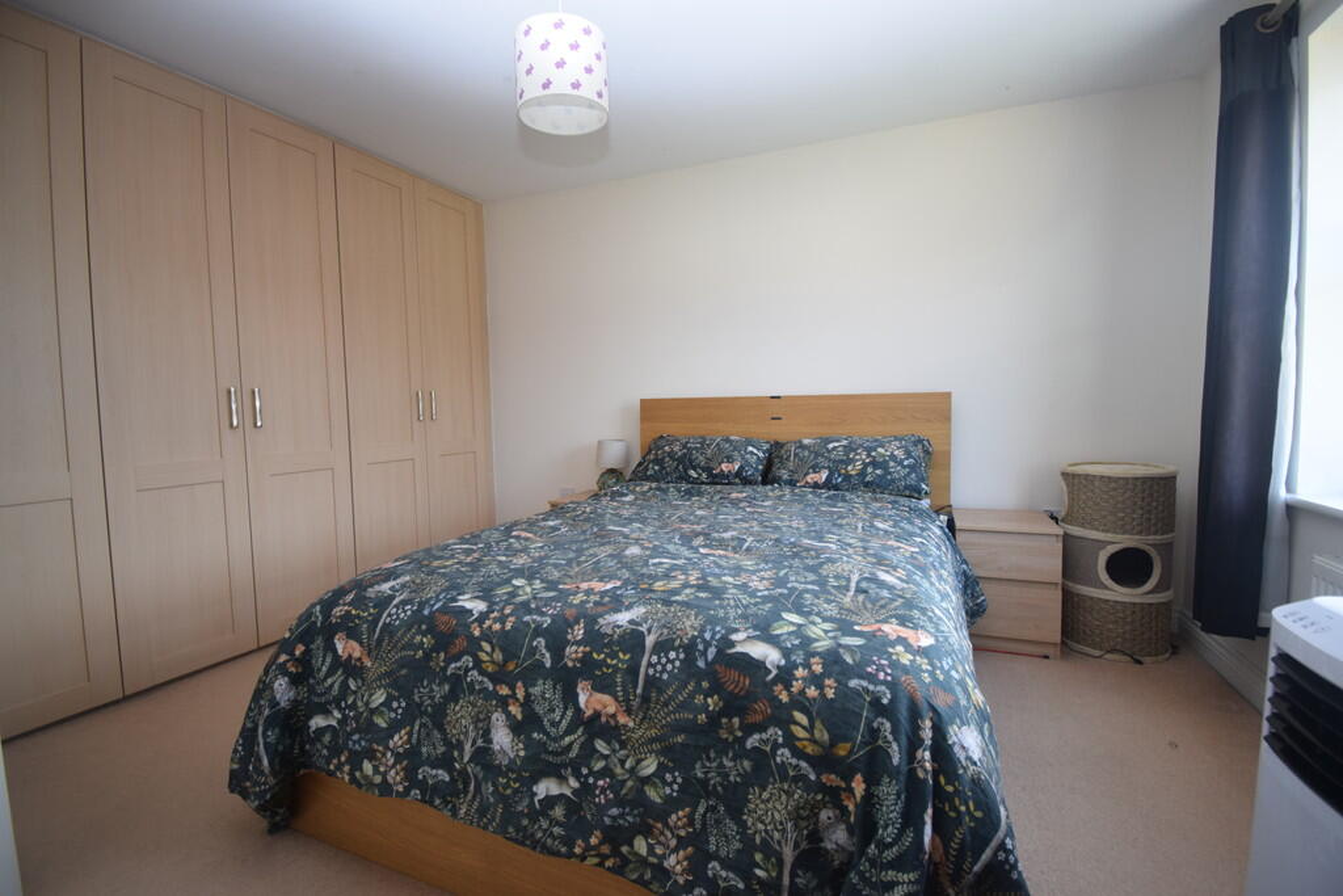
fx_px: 560
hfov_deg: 100.4
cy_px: 448
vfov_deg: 77.3
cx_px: 672
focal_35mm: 15
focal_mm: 10
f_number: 4.5
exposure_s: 1/60
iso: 450
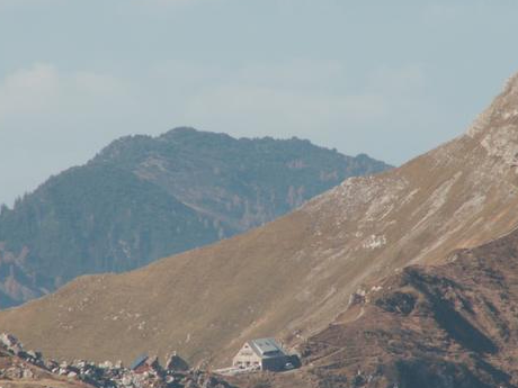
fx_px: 8545
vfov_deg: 2.6
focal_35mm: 571
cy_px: 240
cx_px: 257
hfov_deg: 3.5
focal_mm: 67.95
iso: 50
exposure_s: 1/400
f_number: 5
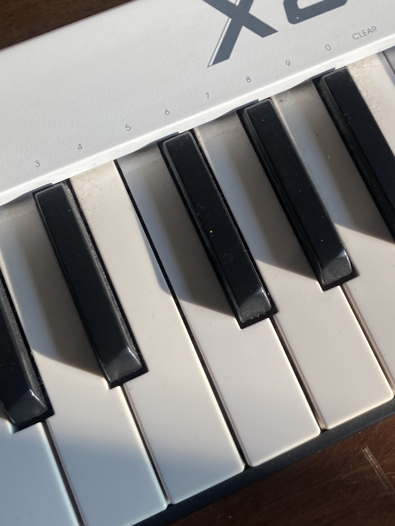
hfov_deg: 31.1
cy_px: 265
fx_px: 700
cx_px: 288
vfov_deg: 41.2
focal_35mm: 46
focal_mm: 3.99
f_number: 1.8
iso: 20
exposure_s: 1/190
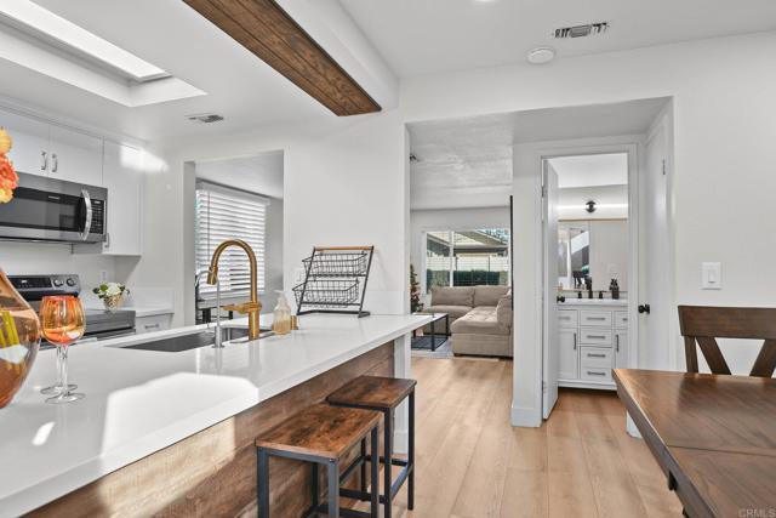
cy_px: 259
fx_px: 395
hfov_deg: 89.0
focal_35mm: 18
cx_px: 388
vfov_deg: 66.5
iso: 100
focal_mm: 12.2
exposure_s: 1/25
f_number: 2.8
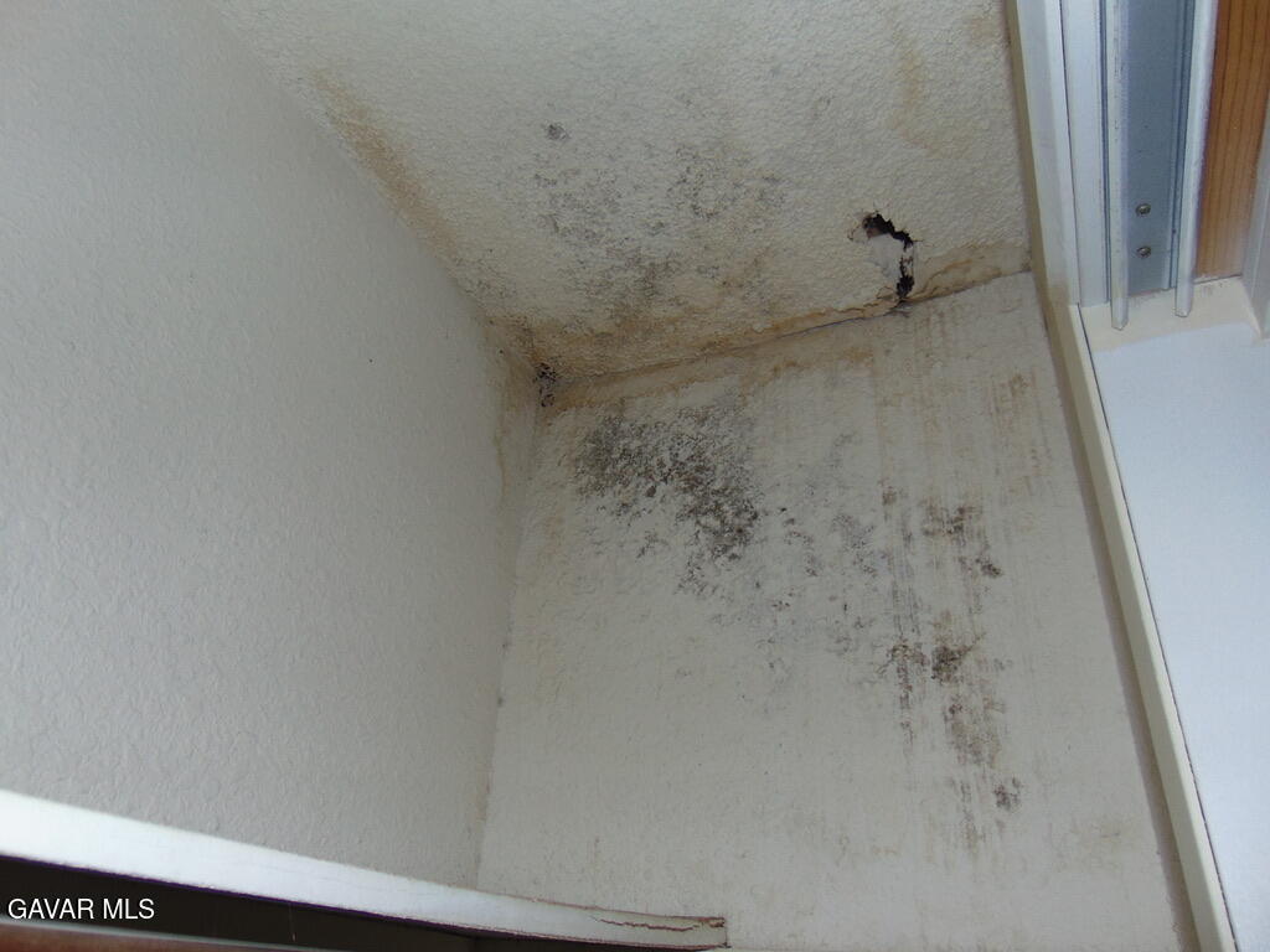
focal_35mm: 25
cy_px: 476
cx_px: 635
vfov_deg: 54.9
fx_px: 917
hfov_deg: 69.4
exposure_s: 1/30
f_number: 3
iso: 80
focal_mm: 4.5
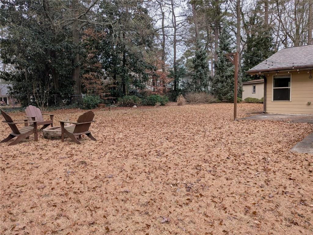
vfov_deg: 56.8
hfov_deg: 71.6
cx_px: 156
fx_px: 217
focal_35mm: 24
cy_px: 118
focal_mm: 4.53
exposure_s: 1/431
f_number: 1.7
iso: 28
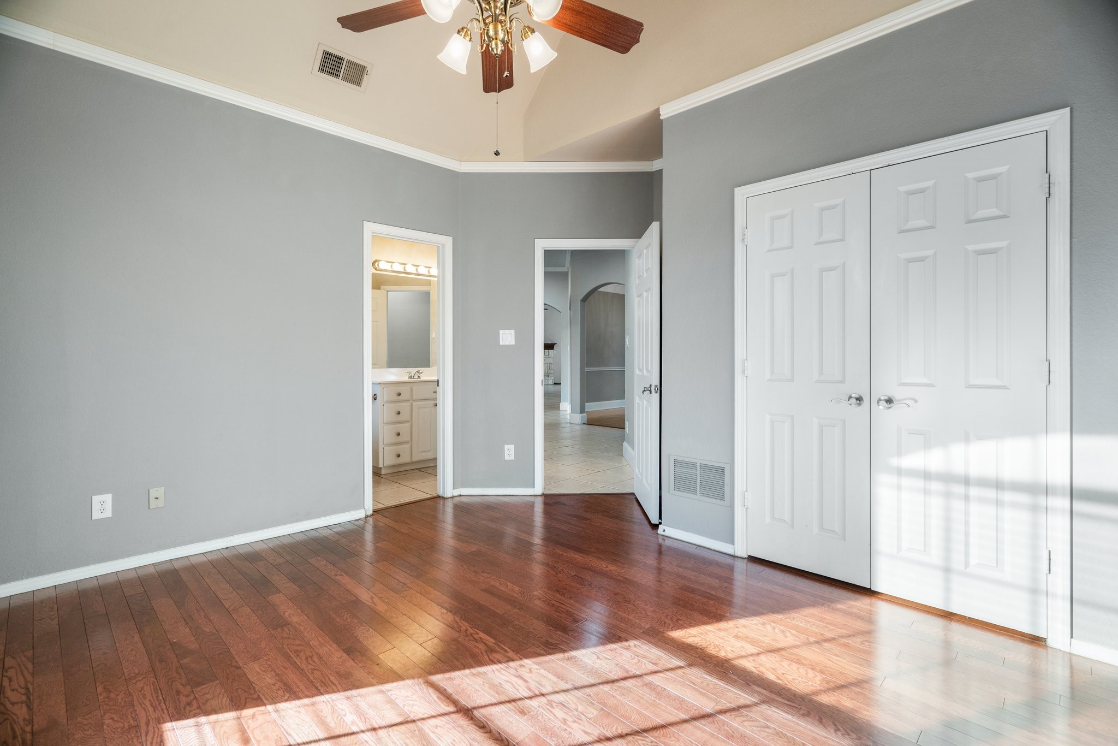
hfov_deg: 96.7
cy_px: 373
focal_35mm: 16
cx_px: 559
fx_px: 497
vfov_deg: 73.8
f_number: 4
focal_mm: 16
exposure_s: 1/15
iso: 250
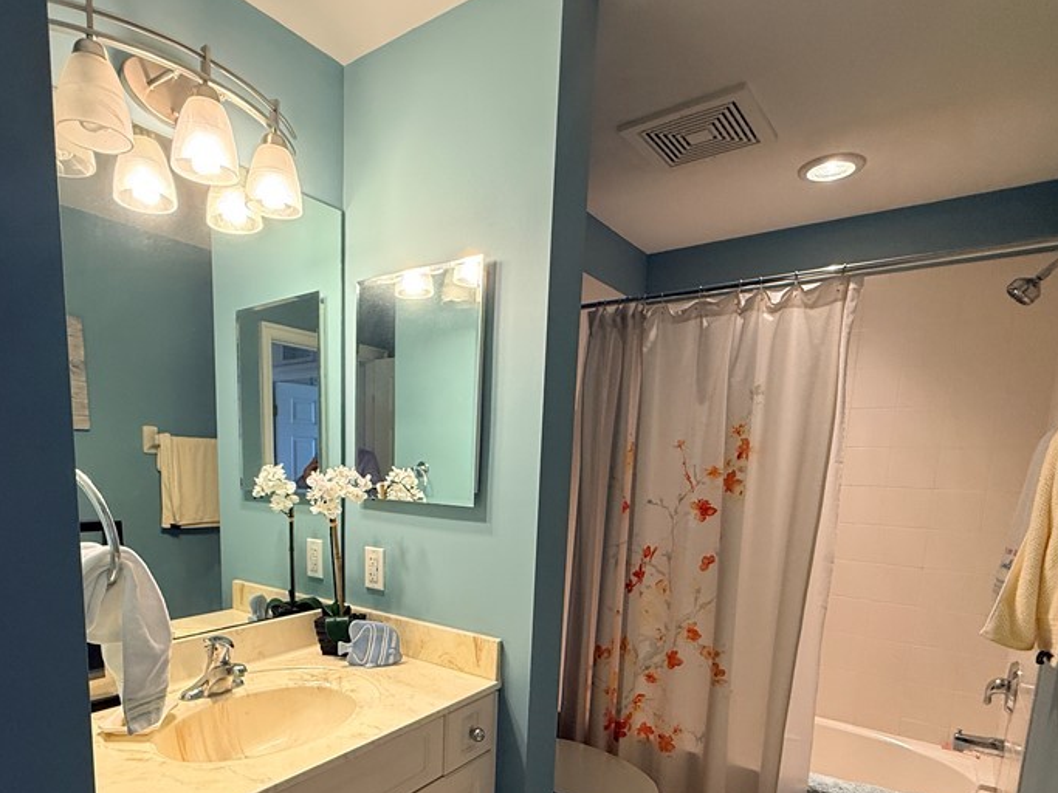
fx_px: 642
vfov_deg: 61.0
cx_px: 455
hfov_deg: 78.6
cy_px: 564
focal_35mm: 21
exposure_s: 1/60
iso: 200
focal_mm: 2.22
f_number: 2.2
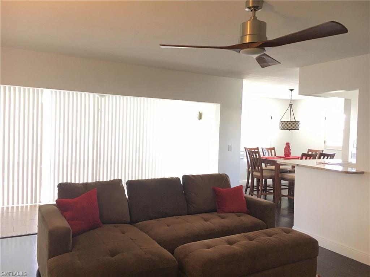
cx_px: 185
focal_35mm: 29
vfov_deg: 48.2
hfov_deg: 61.7
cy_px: 138
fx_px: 310
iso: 125
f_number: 2.2
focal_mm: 4.15
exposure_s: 1/30
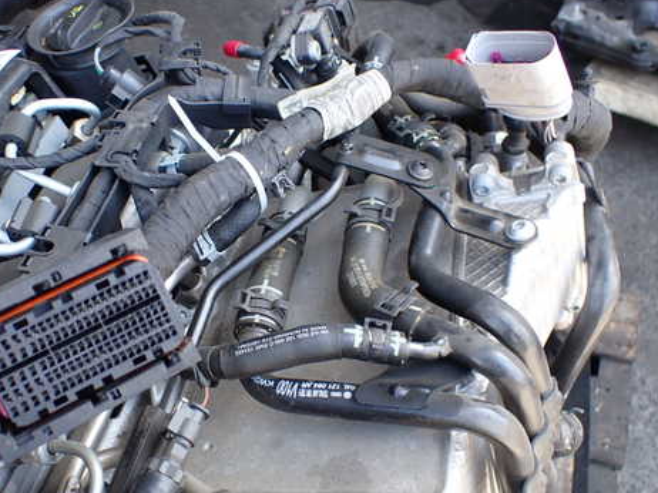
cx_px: 279
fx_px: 741
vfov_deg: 36.7
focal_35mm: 39
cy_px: 278
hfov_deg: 47.7
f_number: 2.3
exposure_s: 1/125
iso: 160
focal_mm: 5.4
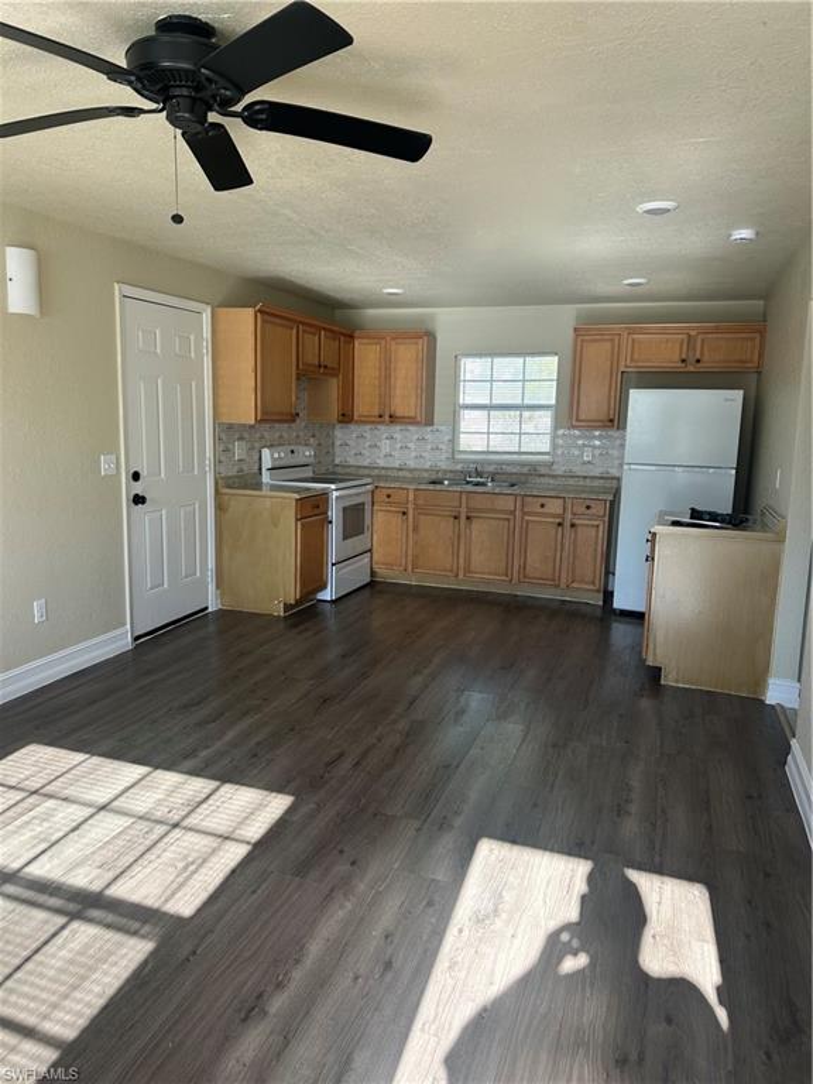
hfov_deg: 56.8
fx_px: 752
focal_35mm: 24
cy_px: 542
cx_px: 406
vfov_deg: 71.6
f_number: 1.78
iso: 80
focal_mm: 6.86
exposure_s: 1/279
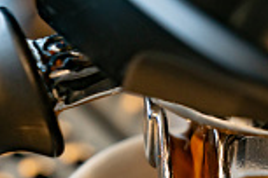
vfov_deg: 5.8
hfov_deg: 8.8
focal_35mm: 233
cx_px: 64
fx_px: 1734
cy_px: 282
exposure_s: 1/160
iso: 800
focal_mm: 70
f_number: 5
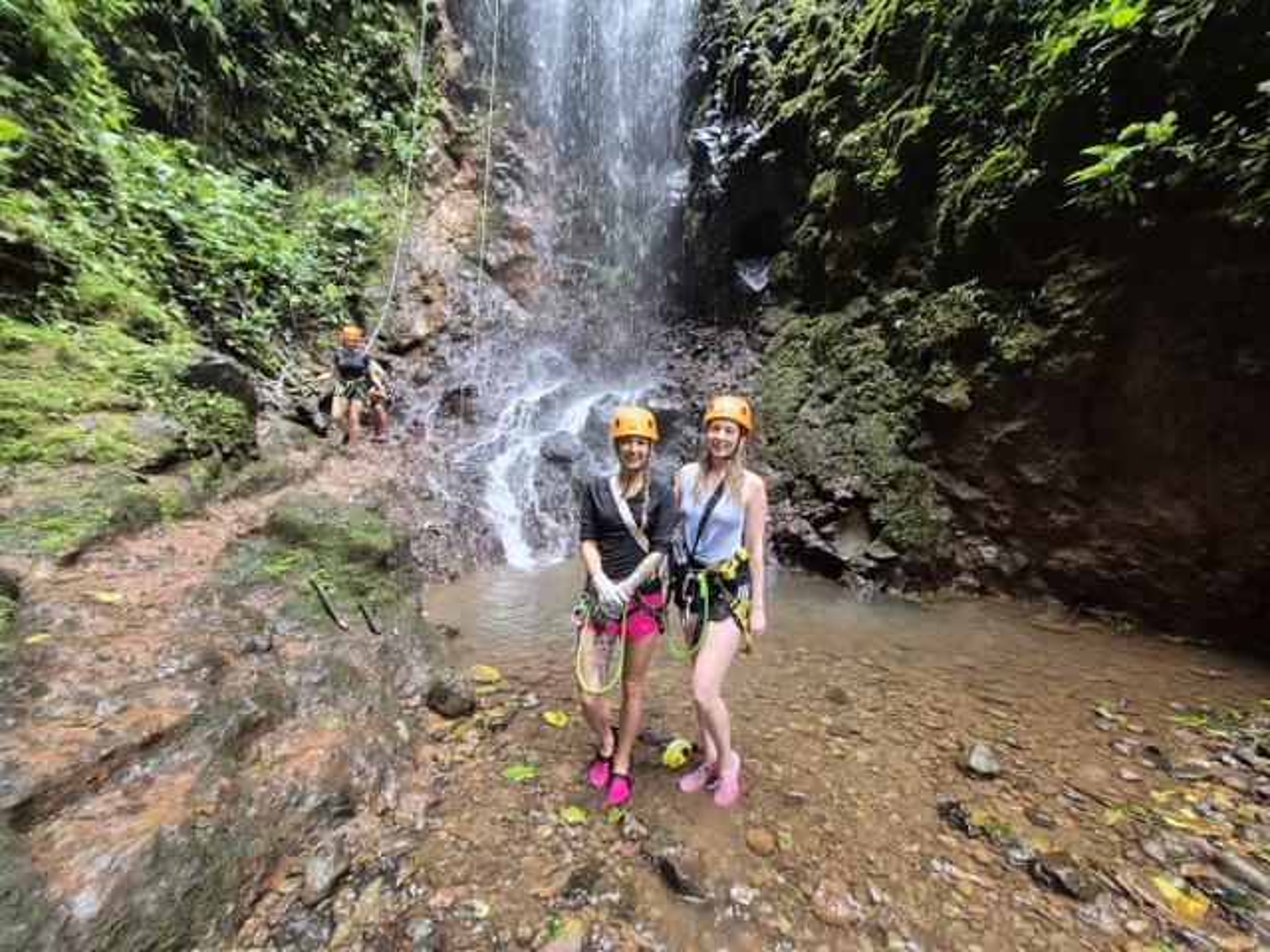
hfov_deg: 106.2
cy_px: 476
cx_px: 635
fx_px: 477
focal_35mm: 13
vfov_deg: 89.9
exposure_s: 1/60
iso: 125
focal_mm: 1.74
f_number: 2.2
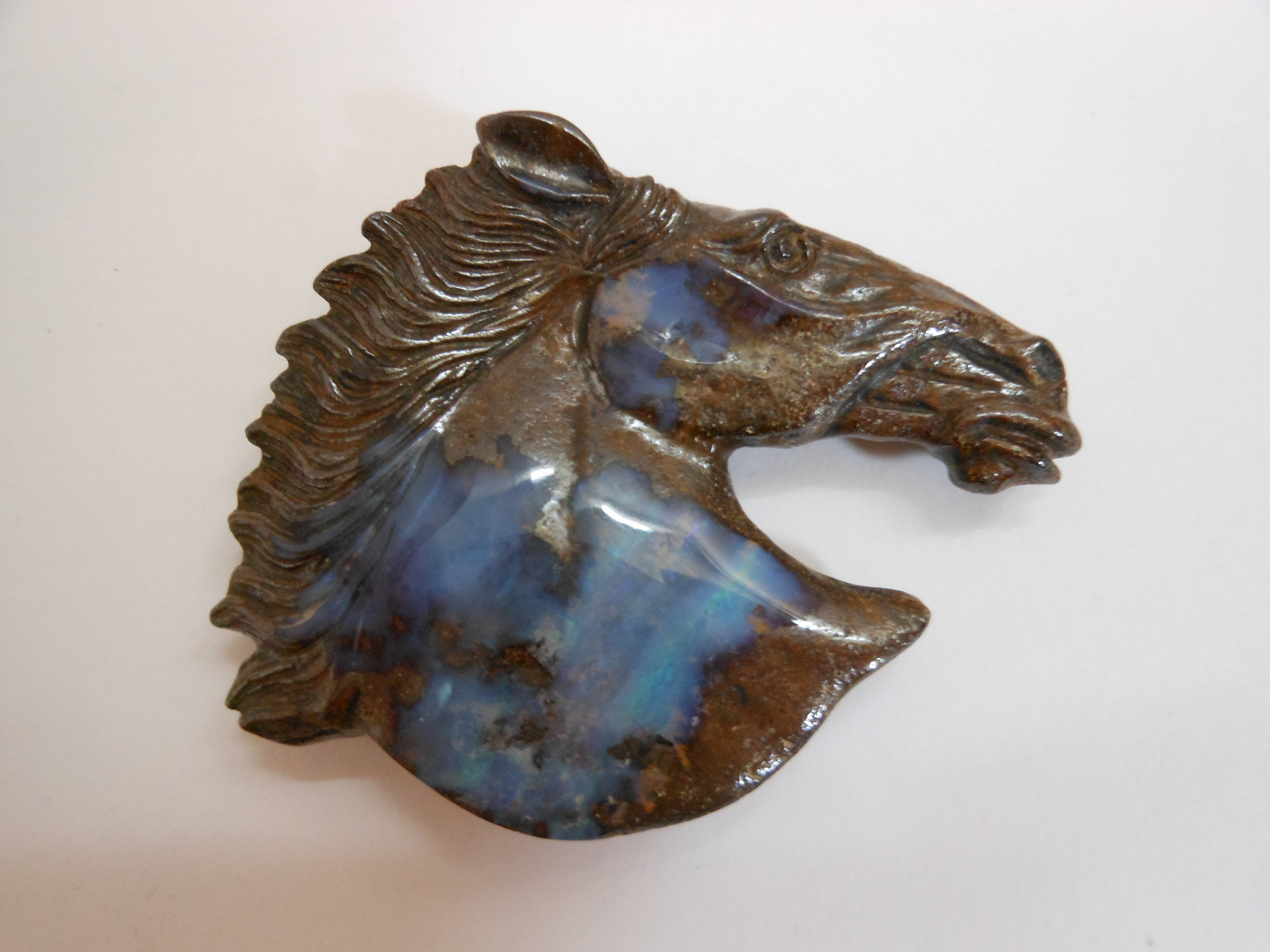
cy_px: 476
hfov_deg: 63.4
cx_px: 635
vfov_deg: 49.7
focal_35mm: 28
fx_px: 1027
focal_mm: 5
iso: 400
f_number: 3.7
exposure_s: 1/13
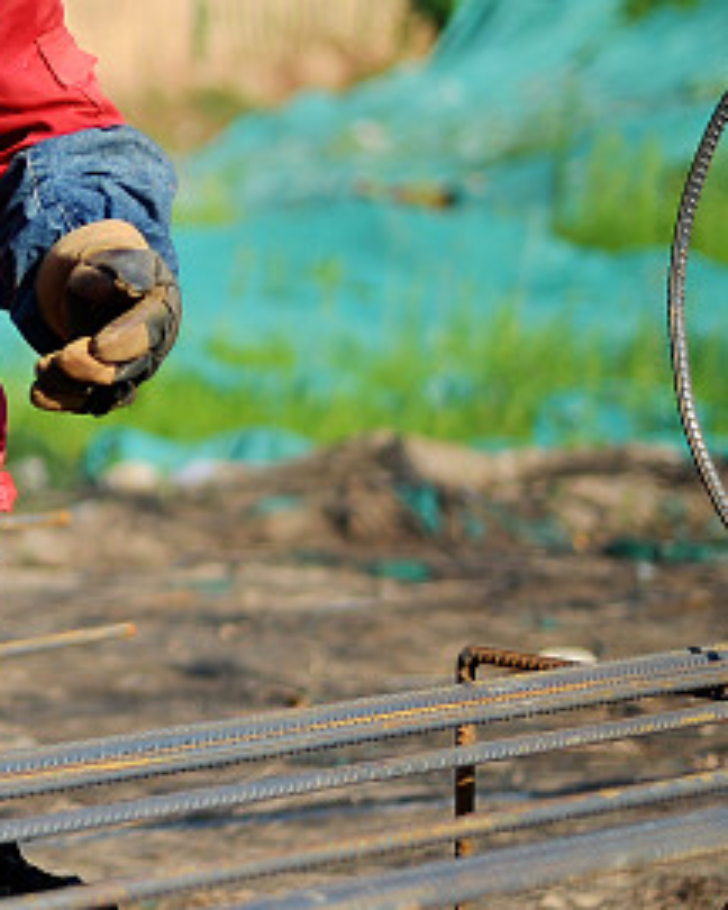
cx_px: -283
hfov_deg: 9.7
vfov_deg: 12.3
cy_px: 172
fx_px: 4201
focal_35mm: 156
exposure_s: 1/2500
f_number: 1.8
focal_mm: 50
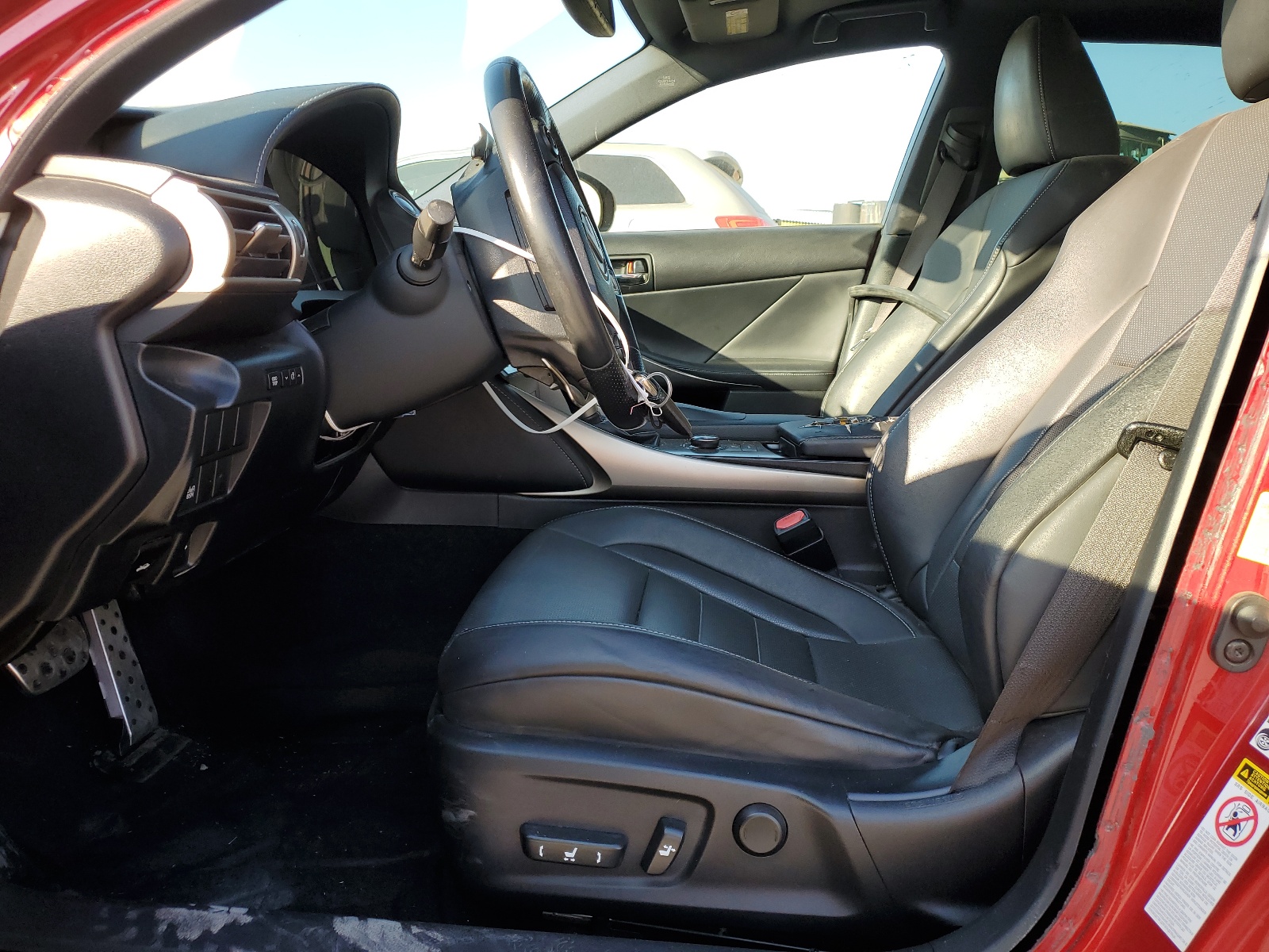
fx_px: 953
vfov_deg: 53.1
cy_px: 476
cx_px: 634
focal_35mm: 26
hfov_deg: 67.3
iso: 50
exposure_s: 1/345
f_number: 1.5
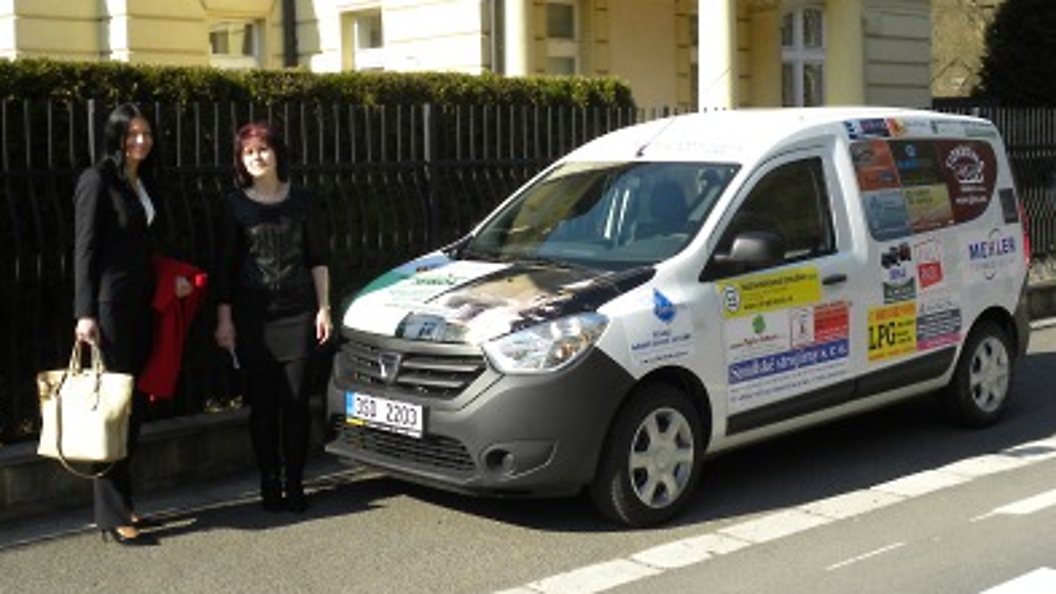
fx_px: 1428
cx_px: 524
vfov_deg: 23.4
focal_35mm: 51
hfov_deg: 40.6
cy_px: 215
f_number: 4.5
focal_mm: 8.2
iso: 64
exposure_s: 1/187
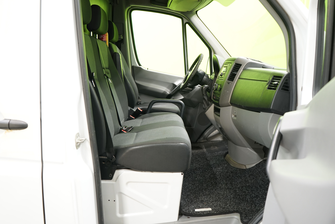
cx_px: 168
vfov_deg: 46.4
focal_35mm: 28
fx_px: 261
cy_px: 112
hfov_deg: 65.5
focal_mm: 28
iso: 800
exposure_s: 1/8
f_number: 5.6
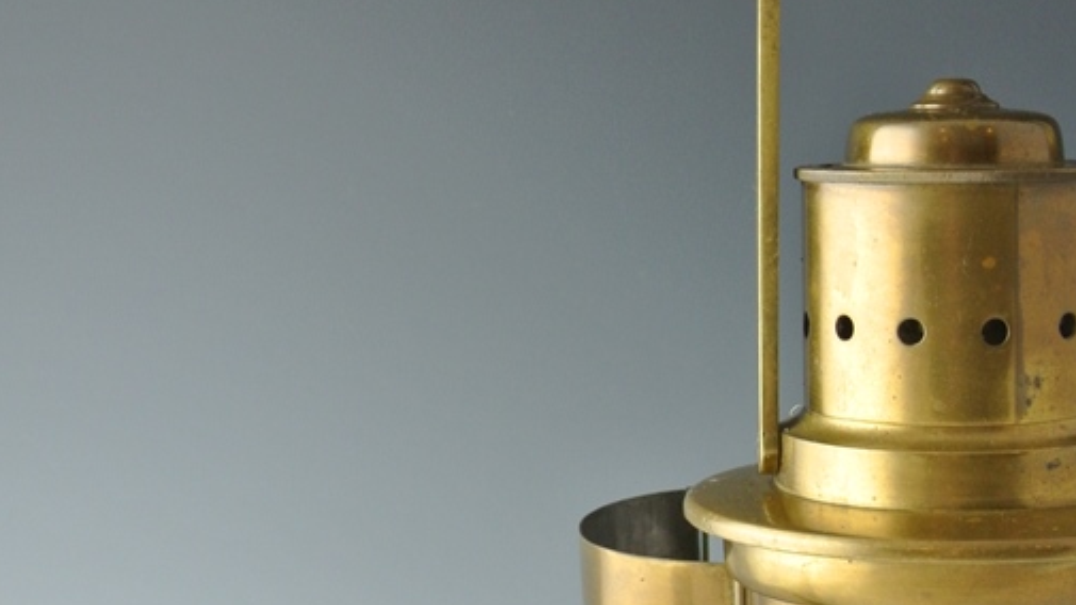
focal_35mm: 81
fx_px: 2311
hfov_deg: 26.1
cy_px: 437
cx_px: 700
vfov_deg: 14.9
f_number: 4
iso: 400
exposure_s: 1/60
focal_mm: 14.5
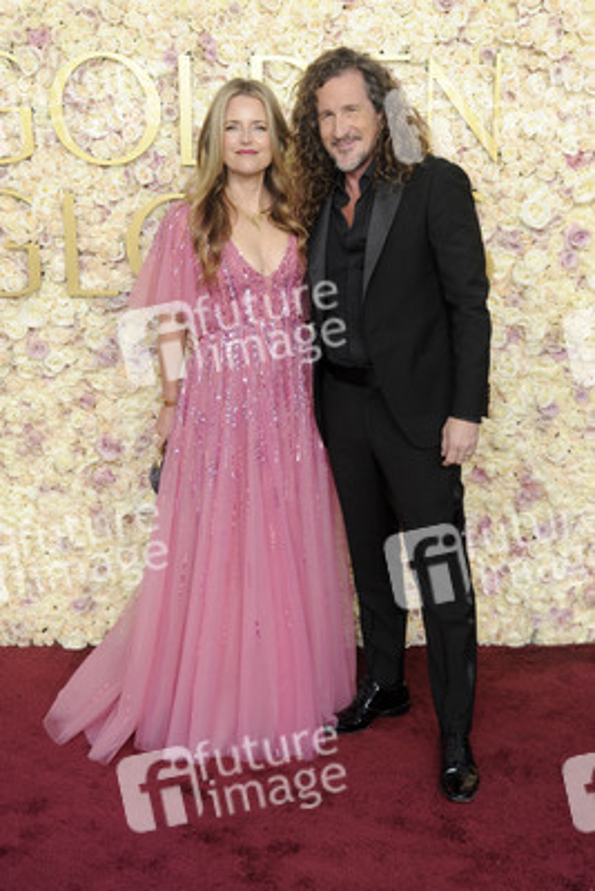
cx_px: 298
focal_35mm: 56
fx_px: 1387
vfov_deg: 35.6
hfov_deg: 24.2
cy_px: 446
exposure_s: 1/250
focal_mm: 56
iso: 1000
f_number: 13
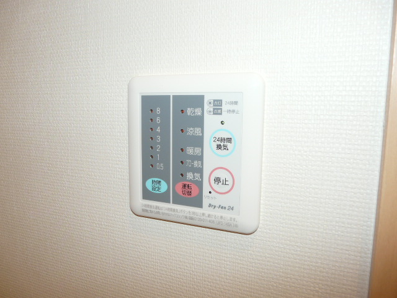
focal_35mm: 28
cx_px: 198
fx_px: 321
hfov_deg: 63.4
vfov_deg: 49.7
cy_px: 149
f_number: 2.8
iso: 100
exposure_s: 1/30
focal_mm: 4.6
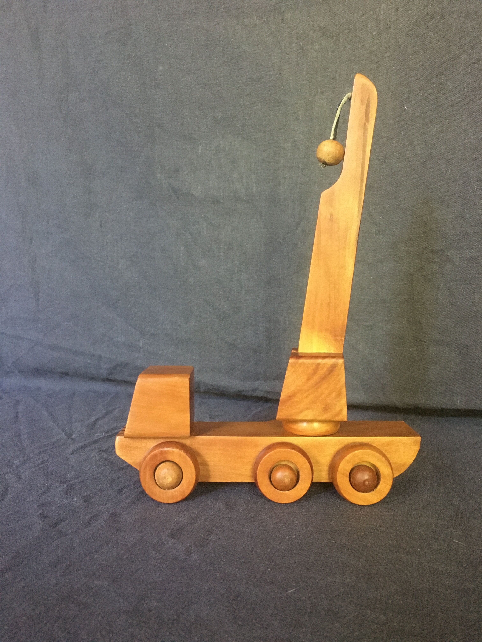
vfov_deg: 61.7
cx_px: 241
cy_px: 321
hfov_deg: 48.2
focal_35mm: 29
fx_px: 538
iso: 320
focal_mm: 4.15
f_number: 2.2
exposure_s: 1/17
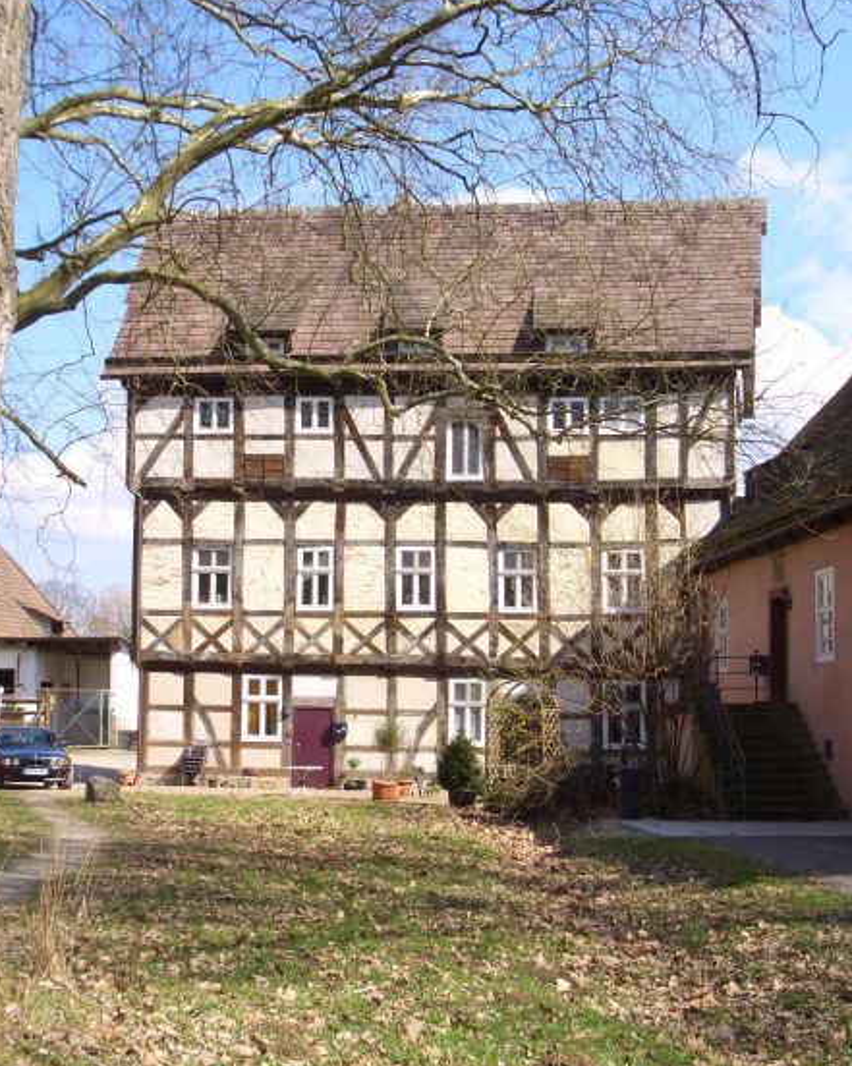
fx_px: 1640
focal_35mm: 52
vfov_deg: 36.0
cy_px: 568
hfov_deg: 29.1
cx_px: 423
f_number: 5
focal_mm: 8.2
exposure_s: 1/160
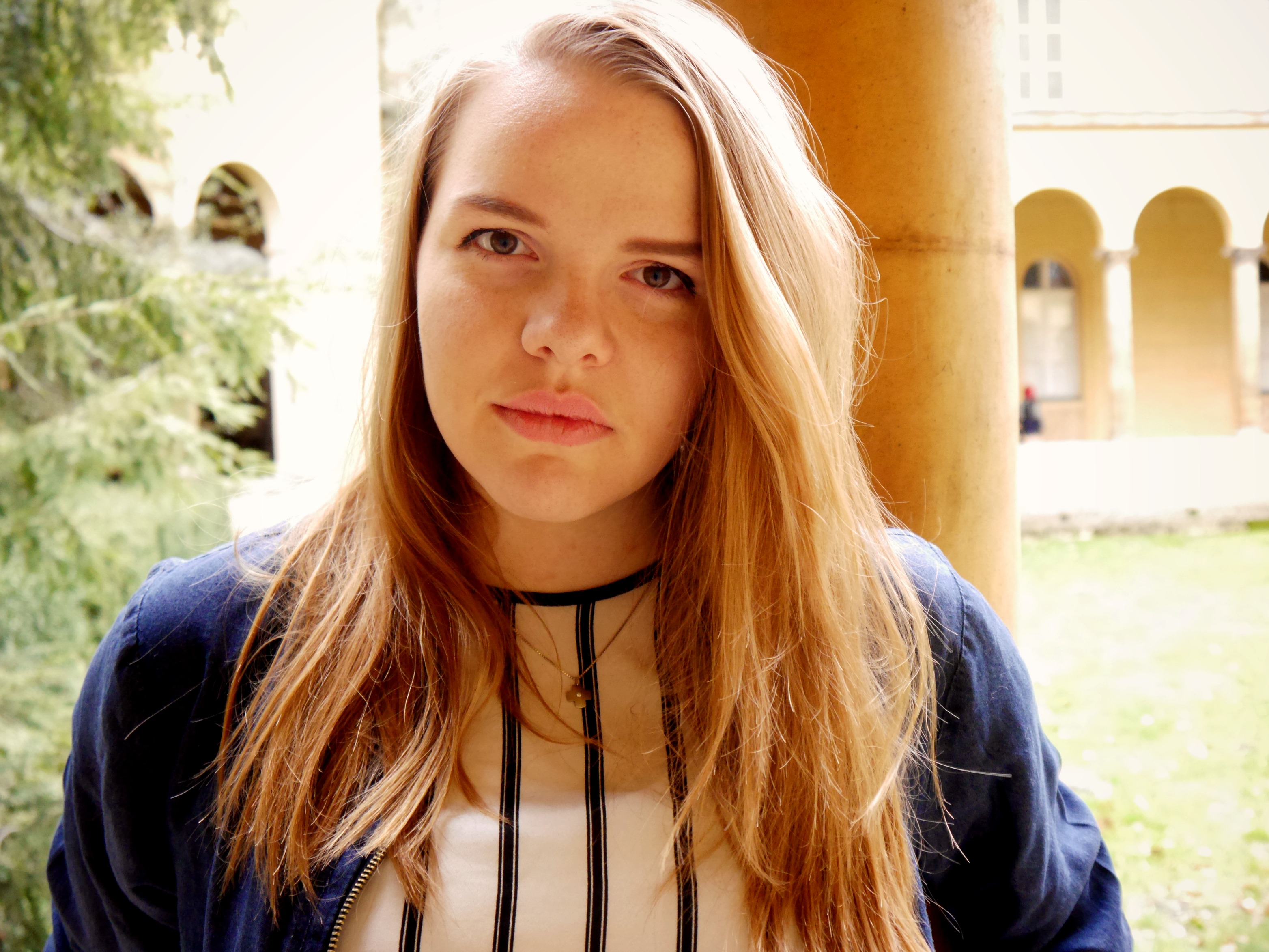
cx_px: 634
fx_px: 1613
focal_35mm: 44
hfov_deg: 42.9
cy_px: 476
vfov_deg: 32.9
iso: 2000
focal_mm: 22
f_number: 4.4
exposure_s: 1/60
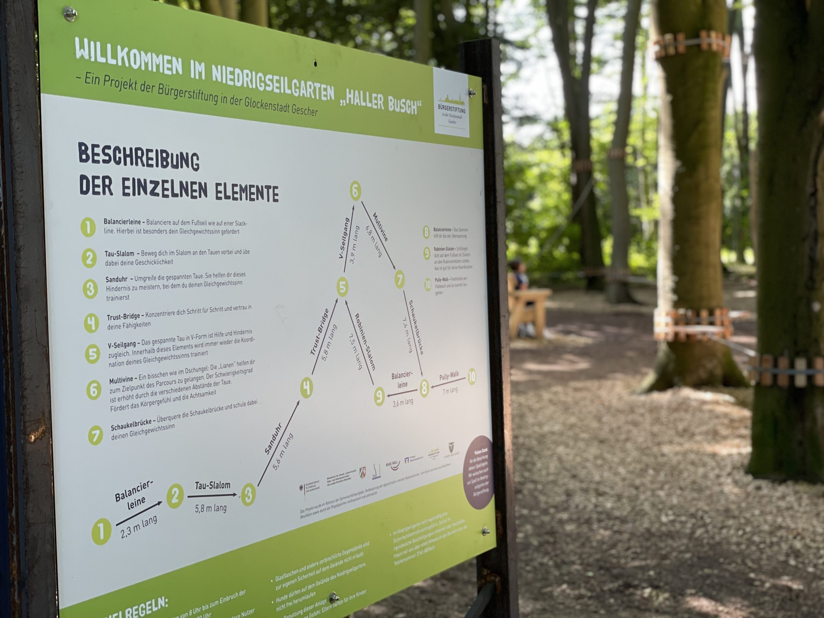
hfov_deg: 36.8
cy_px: 309
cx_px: 412
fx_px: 1238
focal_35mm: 52
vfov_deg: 28.0
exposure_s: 1/122
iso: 80
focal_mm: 6
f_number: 2
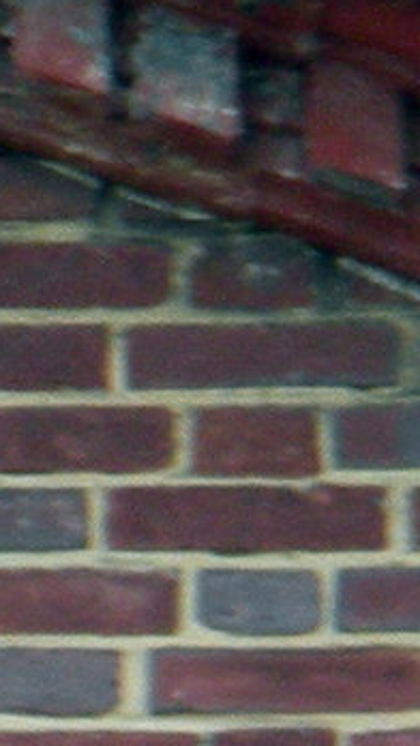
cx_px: -844
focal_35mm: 1361
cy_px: 1298
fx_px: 26920
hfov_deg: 0.9
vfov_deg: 1.6
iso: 137
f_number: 5.6
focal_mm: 31.5
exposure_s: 1/99.4
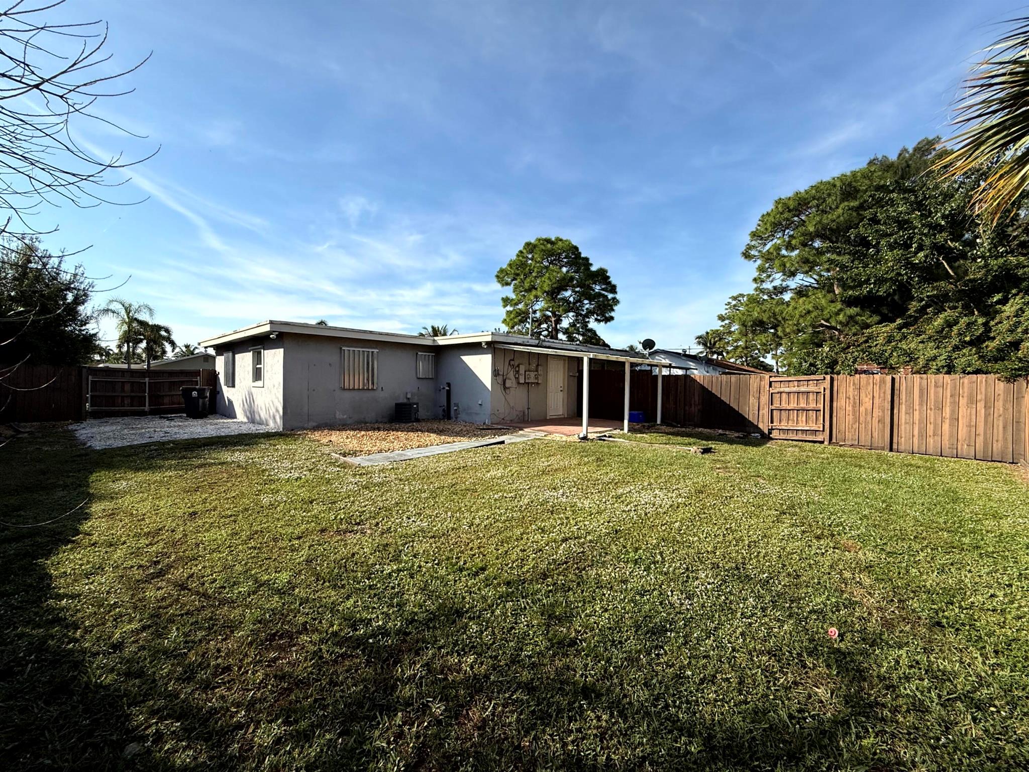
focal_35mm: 14
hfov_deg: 102.1
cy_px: 386
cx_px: 514
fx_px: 416
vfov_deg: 85.7
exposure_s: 1/3289
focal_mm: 2.22
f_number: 2.2
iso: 50
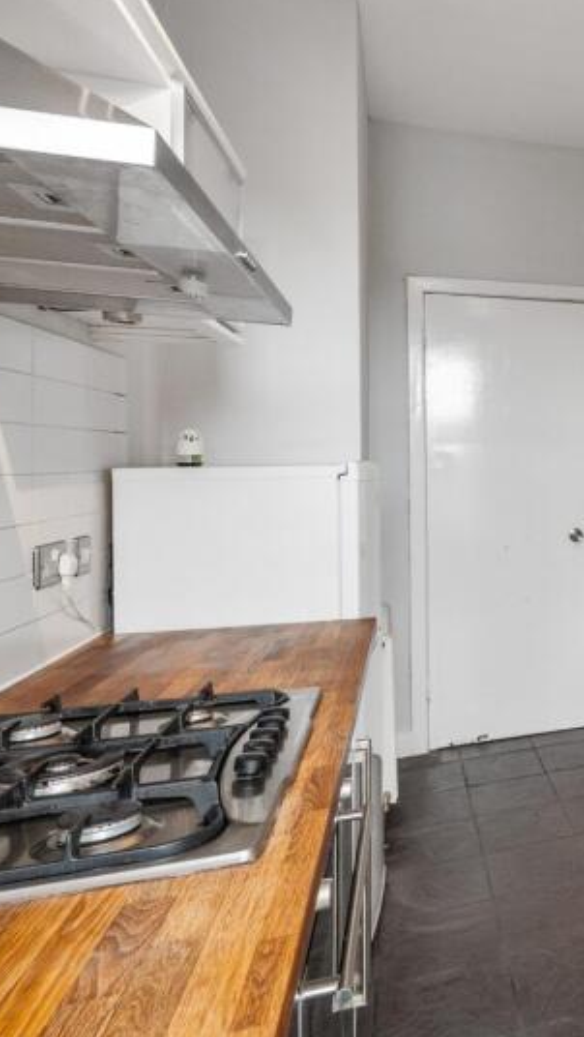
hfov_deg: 32.3
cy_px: 494
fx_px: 770
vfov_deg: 67.9
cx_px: 743
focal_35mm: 28
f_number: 8
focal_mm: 14
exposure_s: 1/5
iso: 640
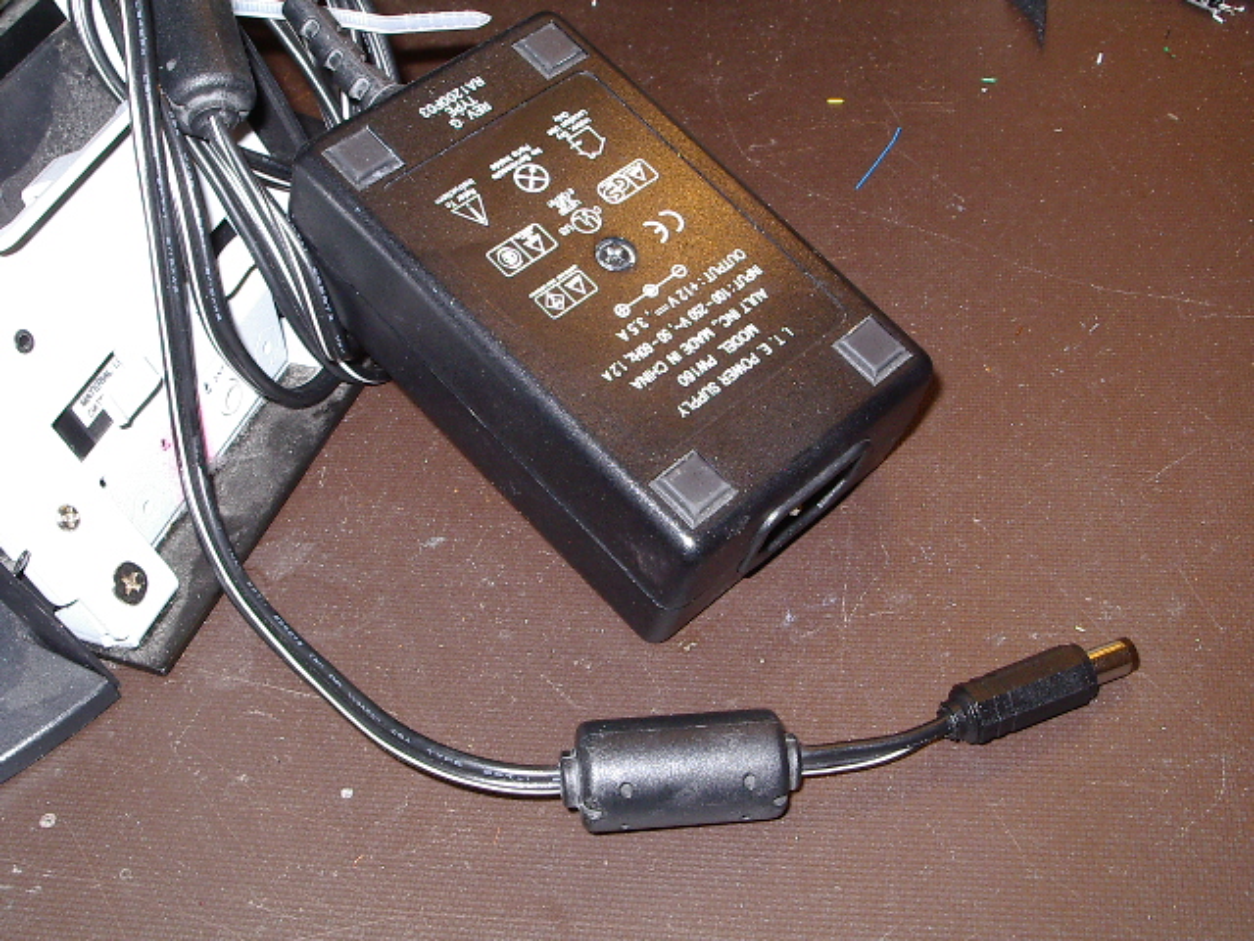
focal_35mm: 52
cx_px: 627
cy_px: 470
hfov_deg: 36.8
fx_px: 1884
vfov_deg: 28.0
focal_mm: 7.8
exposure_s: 1/60
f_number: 5.5
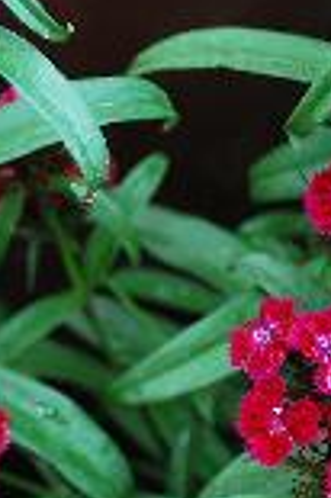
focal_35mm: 140
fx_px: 1935
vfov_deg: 14.6
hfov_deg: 9.5
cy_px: 337
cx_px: -196
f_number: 5.3
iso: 200
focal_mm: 36
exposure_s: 1/100
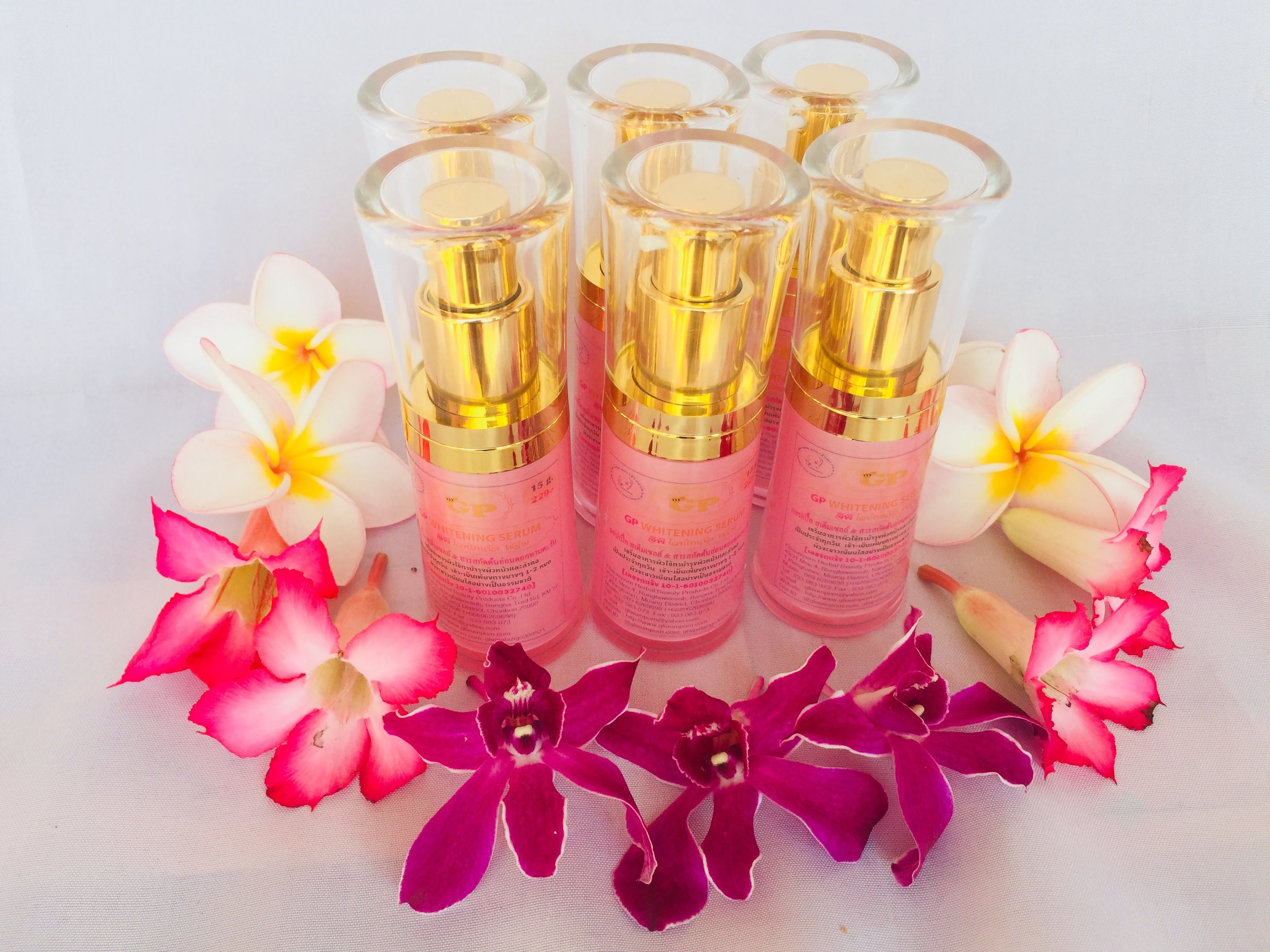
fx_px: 1064
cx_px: 635
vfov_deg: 48.2
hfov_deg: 61.7
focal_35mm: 29
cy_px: 476
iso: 32
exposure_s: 1/278
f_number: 2.2
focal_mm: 4.15
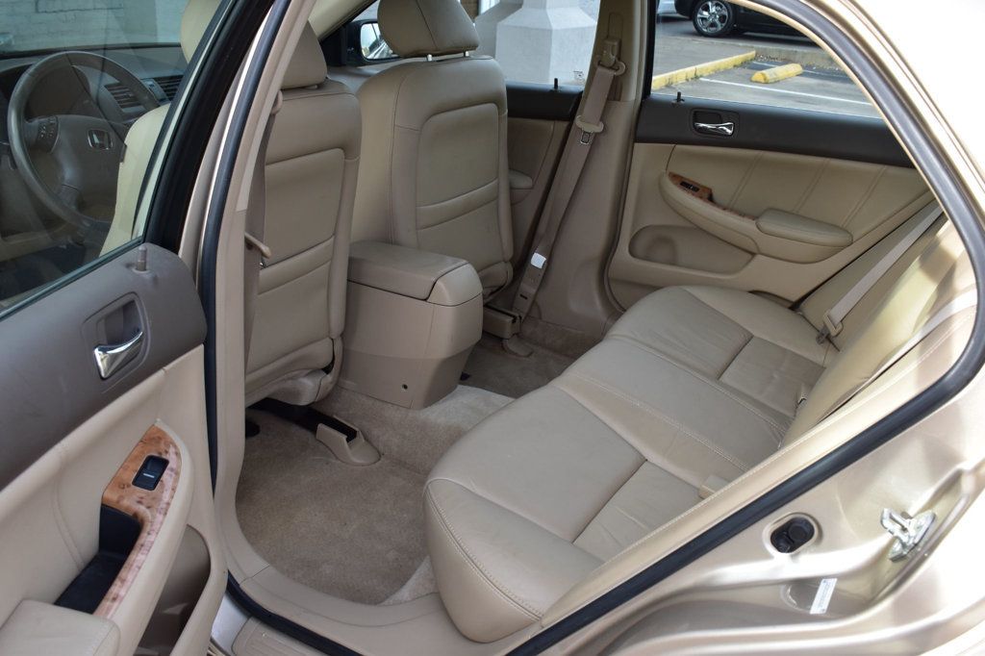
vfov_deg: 38.3
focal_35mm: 34
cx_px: 492
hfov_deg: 55.1
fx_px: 944
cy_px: 328
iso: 400
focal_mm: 23
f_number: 9
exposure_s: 1/125
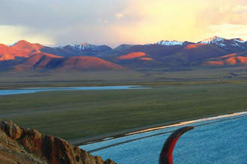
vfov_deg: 10.8
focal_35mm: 126
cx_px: 259
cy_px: 85
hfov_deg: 15.9
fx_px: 866
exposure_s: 1/60
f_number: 5.6
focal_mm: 31
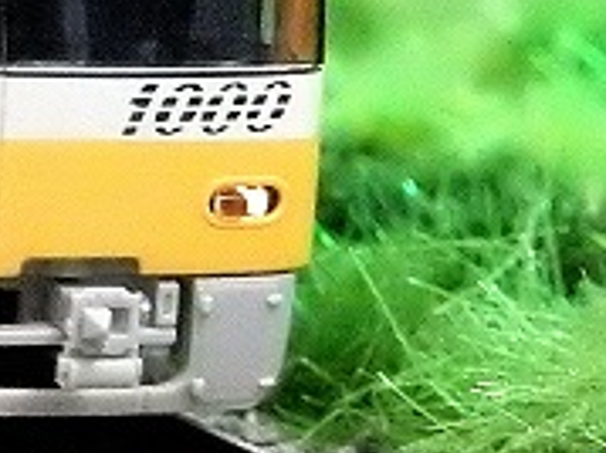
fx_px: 4111
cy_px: 238
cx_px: 17
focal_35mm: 235
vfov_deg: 6.3
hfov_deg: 8.4
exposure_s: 1/60
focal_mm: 10.7
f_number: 4.5
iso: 3200
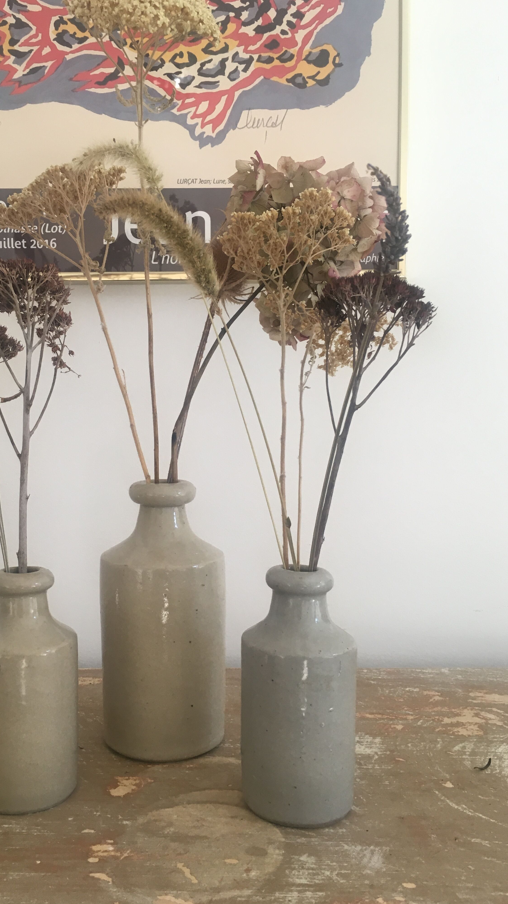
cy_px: 452
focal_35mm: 32
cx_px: 190
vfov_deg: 61.0
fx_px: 766
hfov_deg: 36.5
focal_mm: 4.15
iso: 50
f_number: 2.2
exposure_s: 1/33
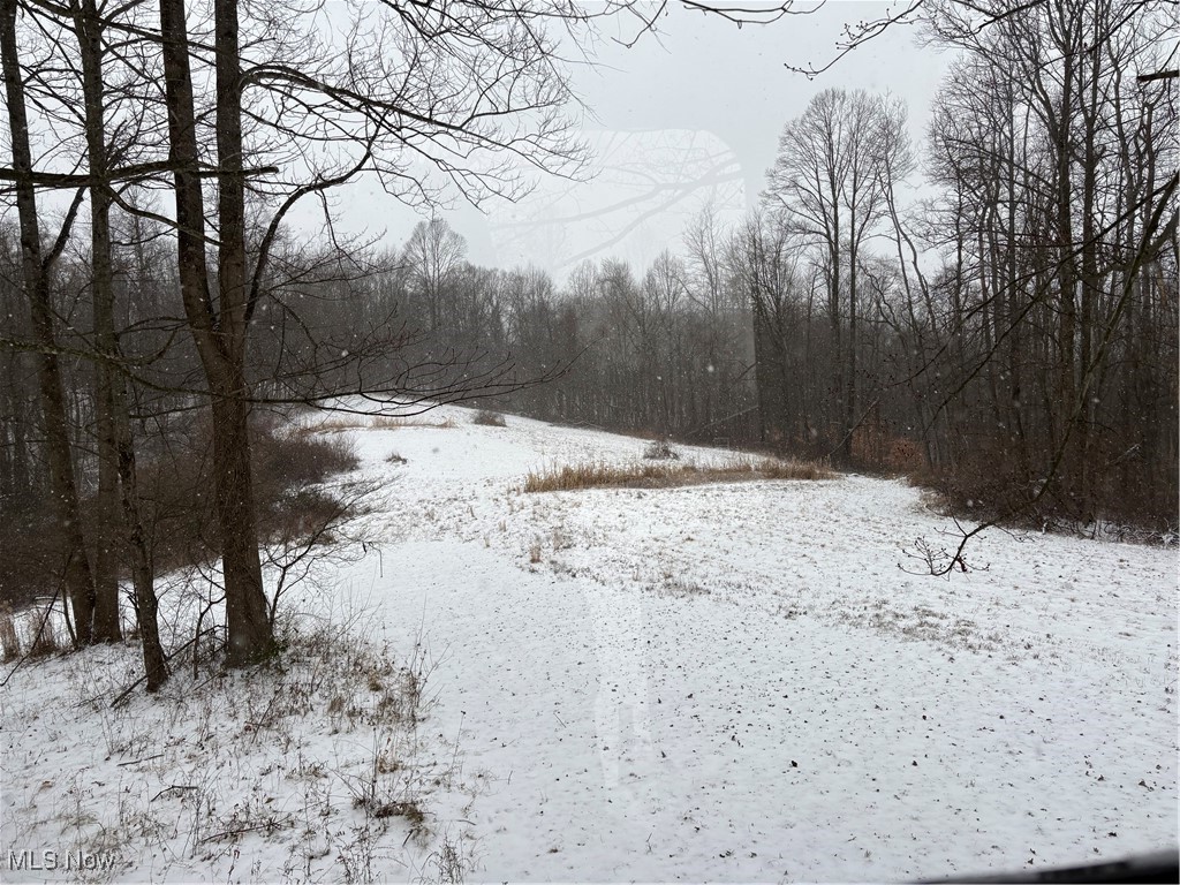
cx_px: 590
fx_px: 886
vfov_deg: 53.1
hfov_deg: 67.3
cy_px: 442
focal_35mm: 26
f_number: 1.6
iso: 40
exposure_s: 1/250
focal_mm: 5.96
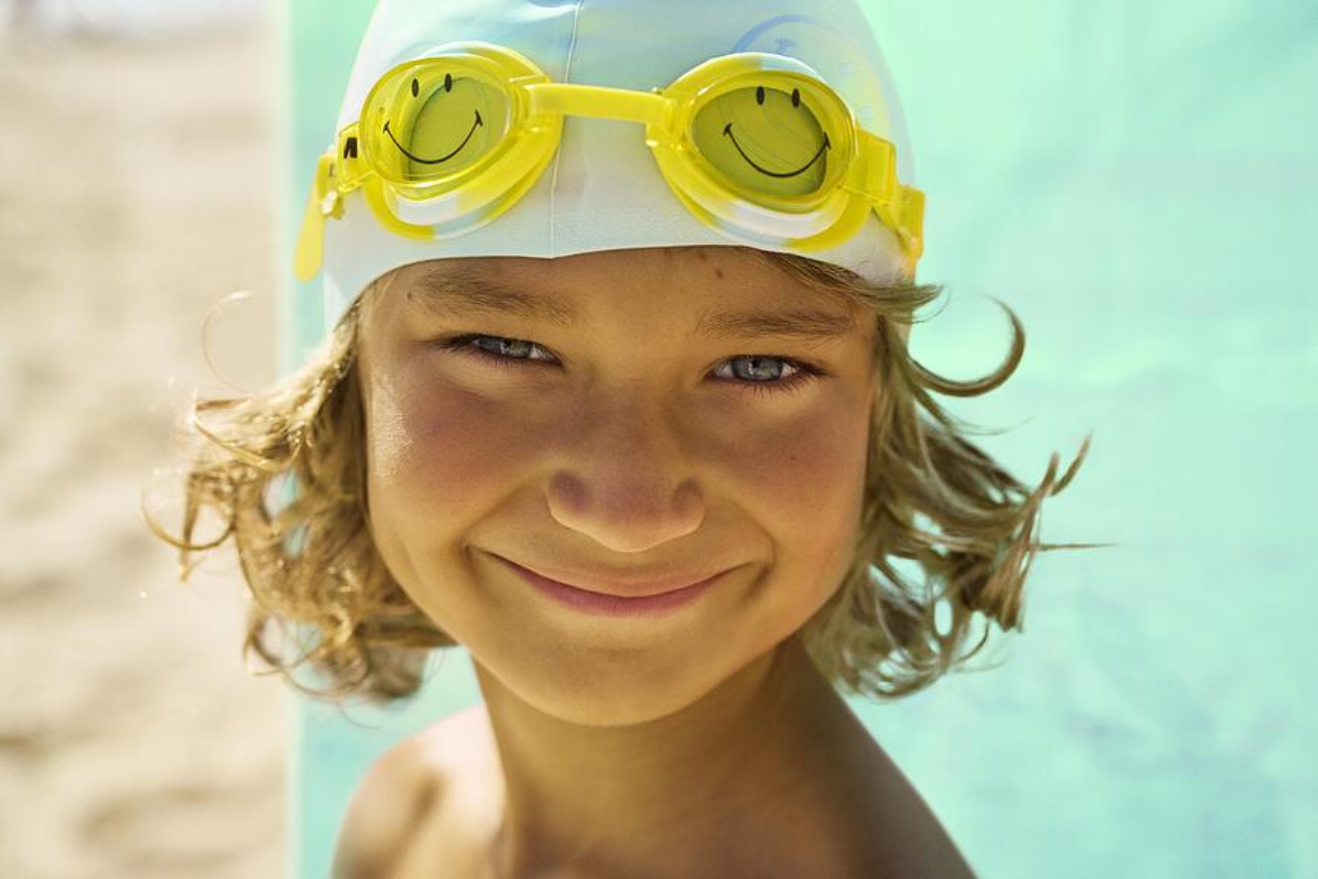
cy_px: 440
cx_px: 659
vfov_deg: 23.4
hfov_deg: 34.5
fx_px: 2123
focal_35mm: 58
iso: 200
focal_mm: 58
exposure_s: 1/1600
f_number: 4
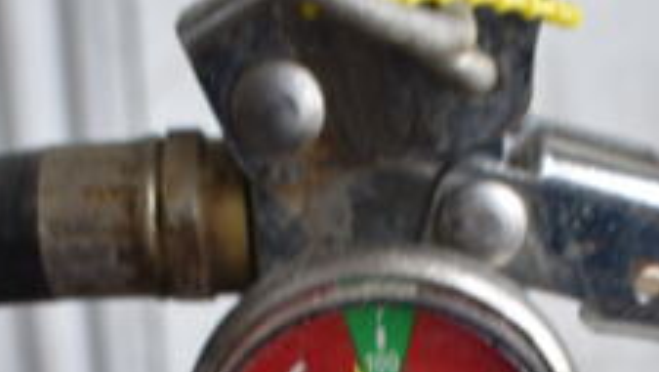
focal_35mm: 89
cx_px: 387
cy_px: 524
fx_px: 1564
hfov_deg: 23.8
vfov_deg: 13.0
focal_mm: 21
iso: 180
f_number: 8
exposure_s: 1/60
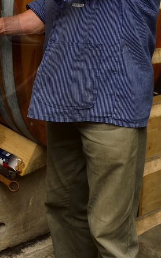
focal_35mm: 78
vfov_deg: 25.0
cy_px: -10
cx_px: -55
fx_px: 547
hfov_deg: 15.8
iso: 200
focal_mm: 28
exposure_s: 1/60
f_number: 5
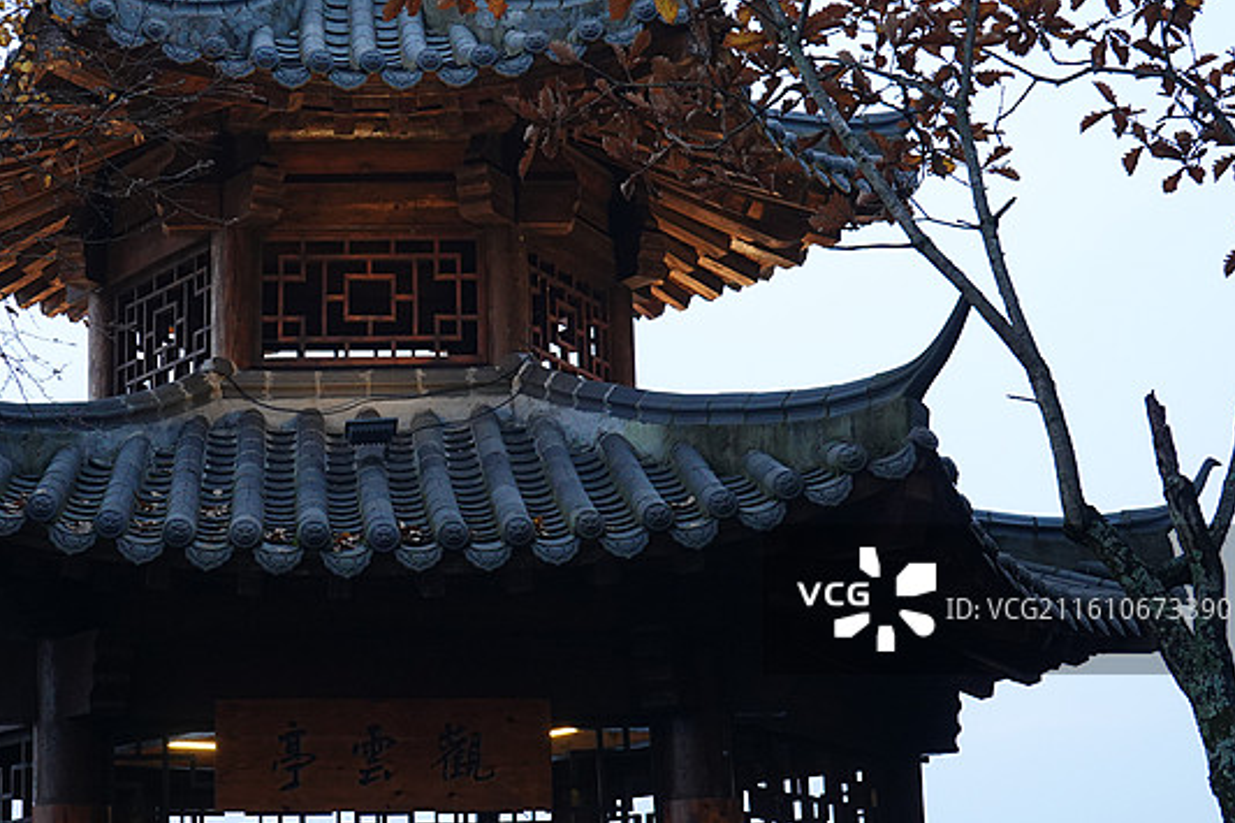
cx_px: 352
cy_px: 312
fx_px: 2778
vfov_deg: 16.8
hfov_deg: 24.9
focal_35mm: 81
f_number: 4
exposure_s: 1/60
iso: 400
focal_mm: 19.84
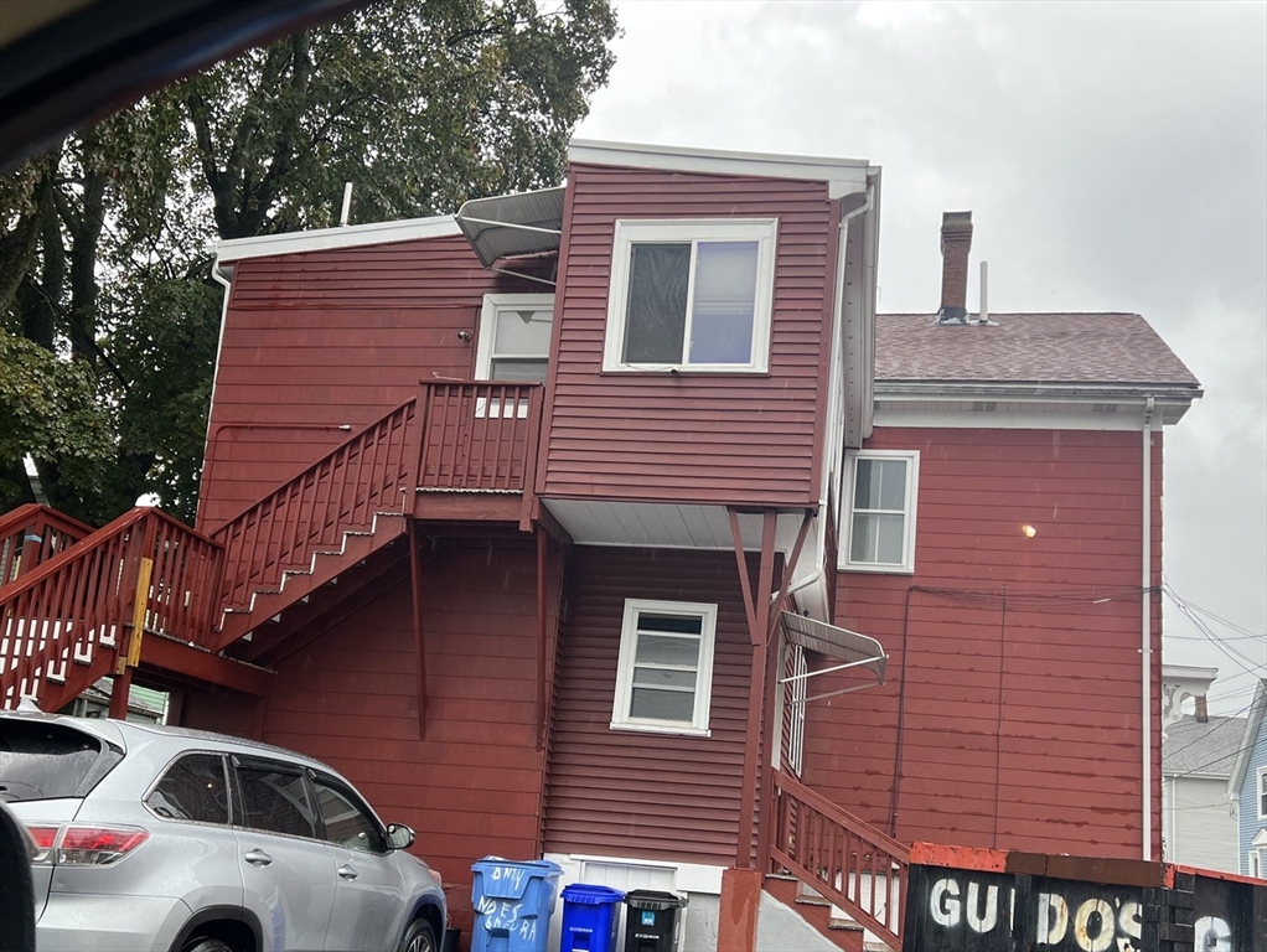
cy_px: 476
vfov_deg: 53.1
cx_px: 634
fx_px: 952
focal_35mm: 26
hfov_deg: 67.3
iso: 40
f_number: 1.5
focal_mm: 5.7
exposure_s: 1/226
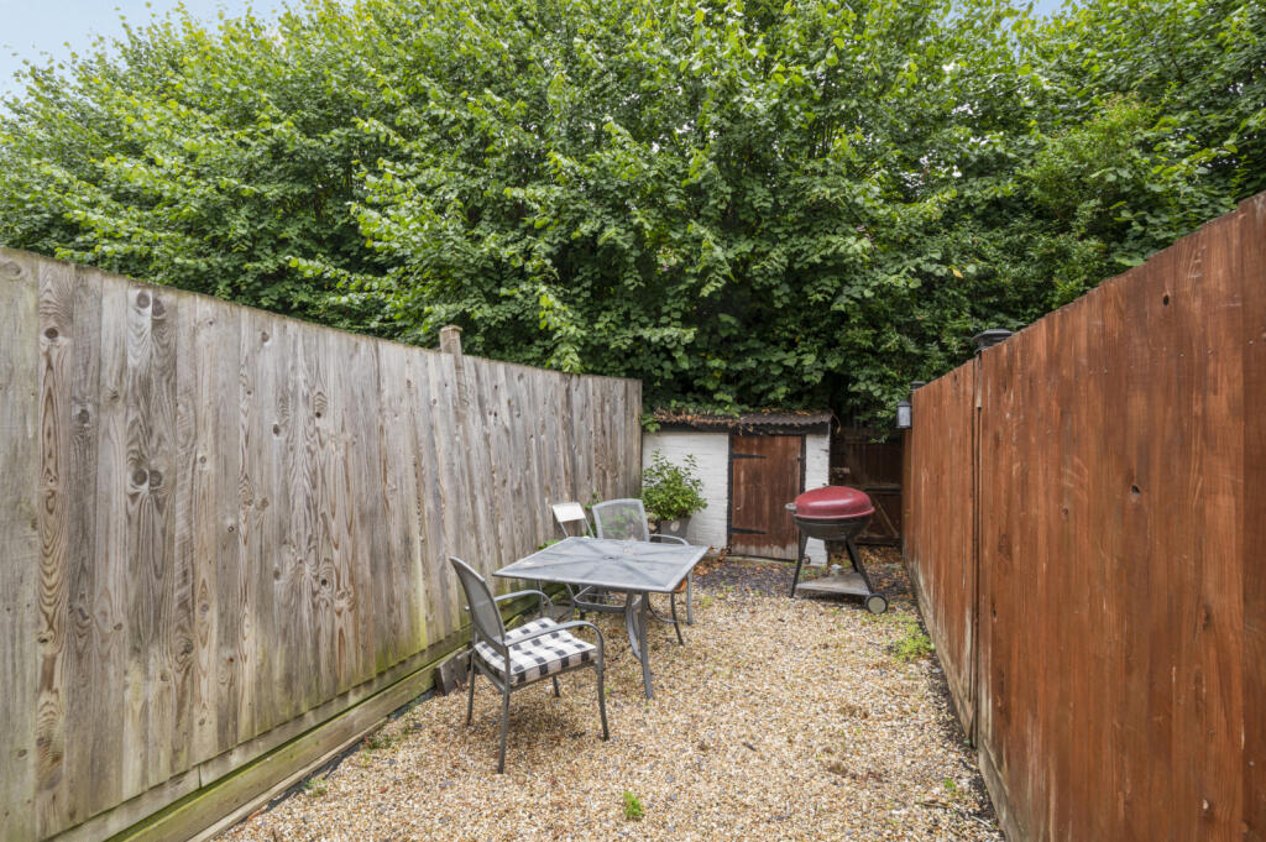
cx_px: 633
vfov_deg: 81.1
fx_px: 492
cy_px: 421
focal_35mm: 14
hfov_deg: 104.3
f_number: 8
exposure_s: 1/50
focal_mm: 14
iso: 200
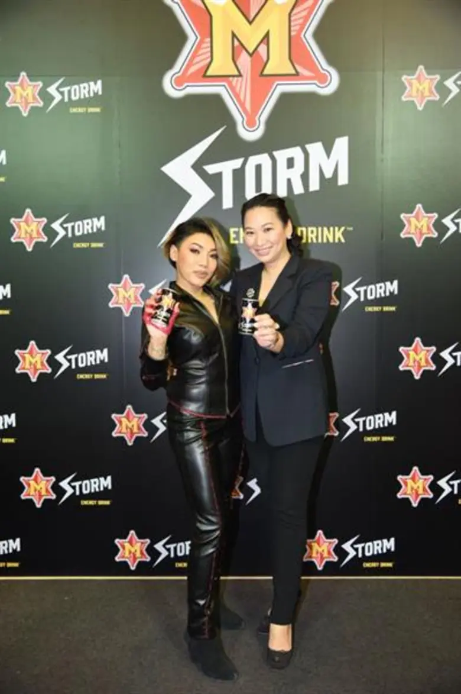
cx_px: 230
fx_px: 596
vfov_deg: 60.3
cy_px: 347
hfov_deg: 42.3
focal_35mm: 31
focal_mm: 31
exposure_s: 1/160
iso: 2000
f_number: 4
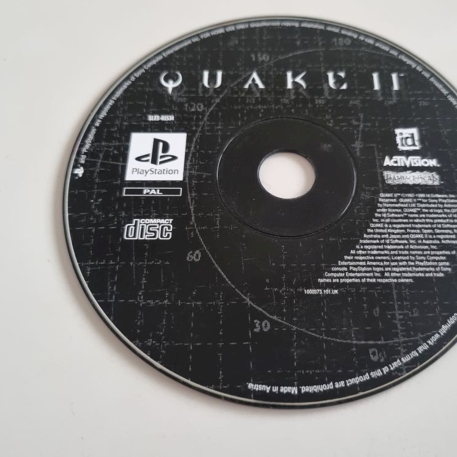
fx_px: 463
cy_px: 228
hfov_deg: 52.2
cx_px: 273
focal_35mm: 31
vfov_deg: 52.5
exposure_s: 1/25
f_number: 1.8
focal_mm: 5.4
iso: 800
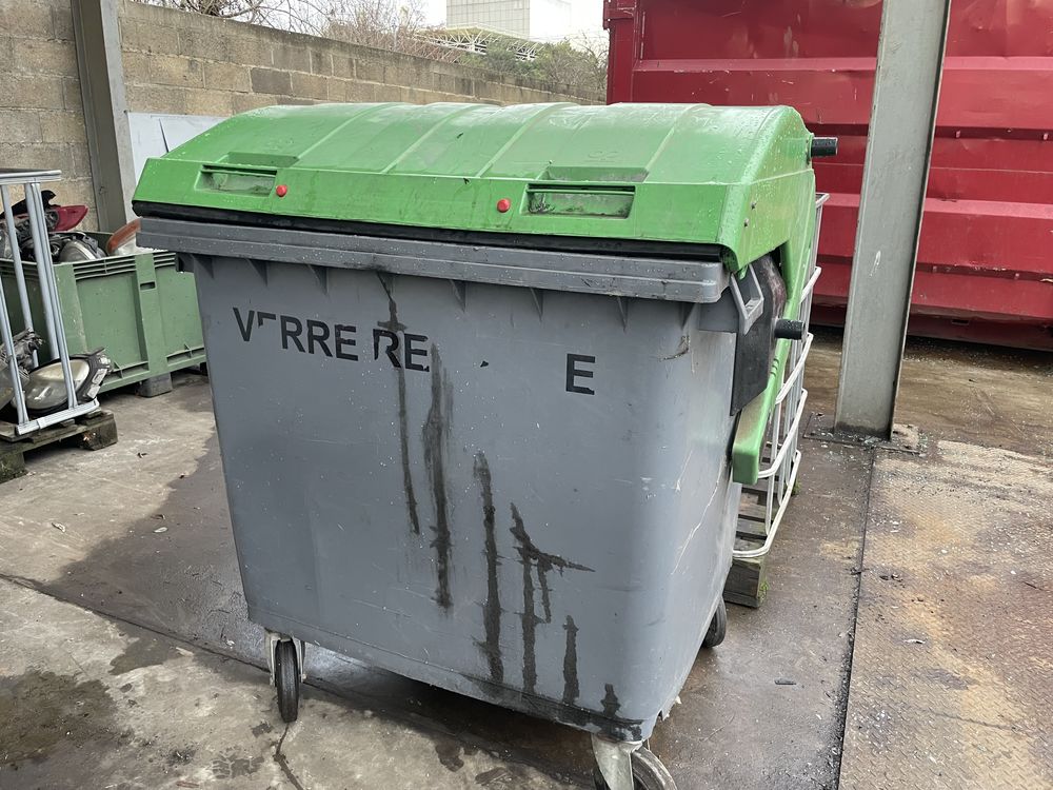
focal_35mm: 26
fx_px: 791
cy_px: 395
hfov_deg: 67.3
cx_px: 526
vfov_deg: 53.1
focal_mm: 4.2
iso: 125
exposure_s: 1/100
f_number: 1.6
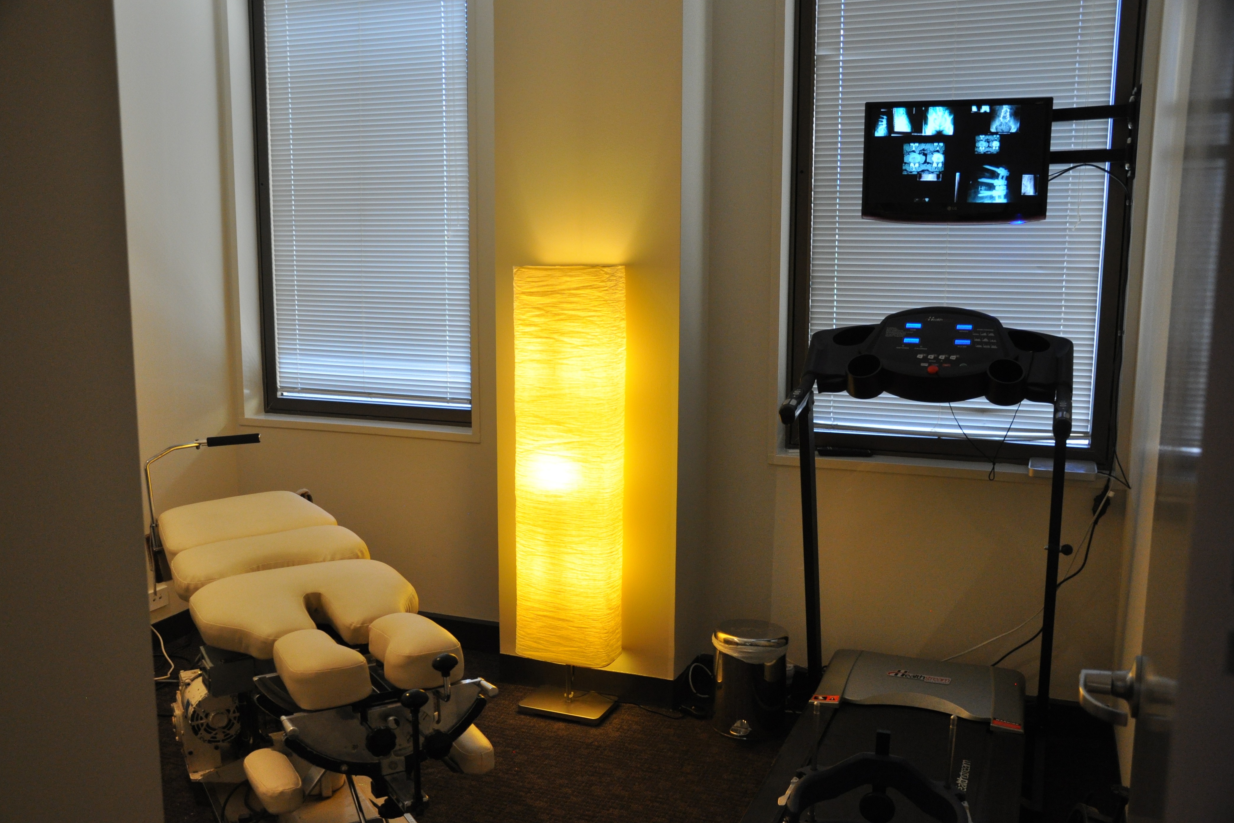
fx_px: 1114
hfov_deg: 57.9
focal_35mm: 33
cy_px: 423
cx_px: 608
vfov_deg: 40.5
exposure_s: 1/60
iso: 800
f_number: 3.8
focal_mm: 21
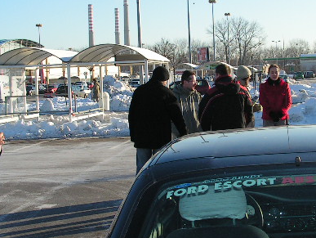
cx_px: 203
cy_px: 97
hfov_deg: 25.5
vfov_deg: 19.4
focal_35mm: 76
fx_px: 694
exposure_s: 1/1000
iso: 100
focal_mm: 7.8
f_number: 3.2
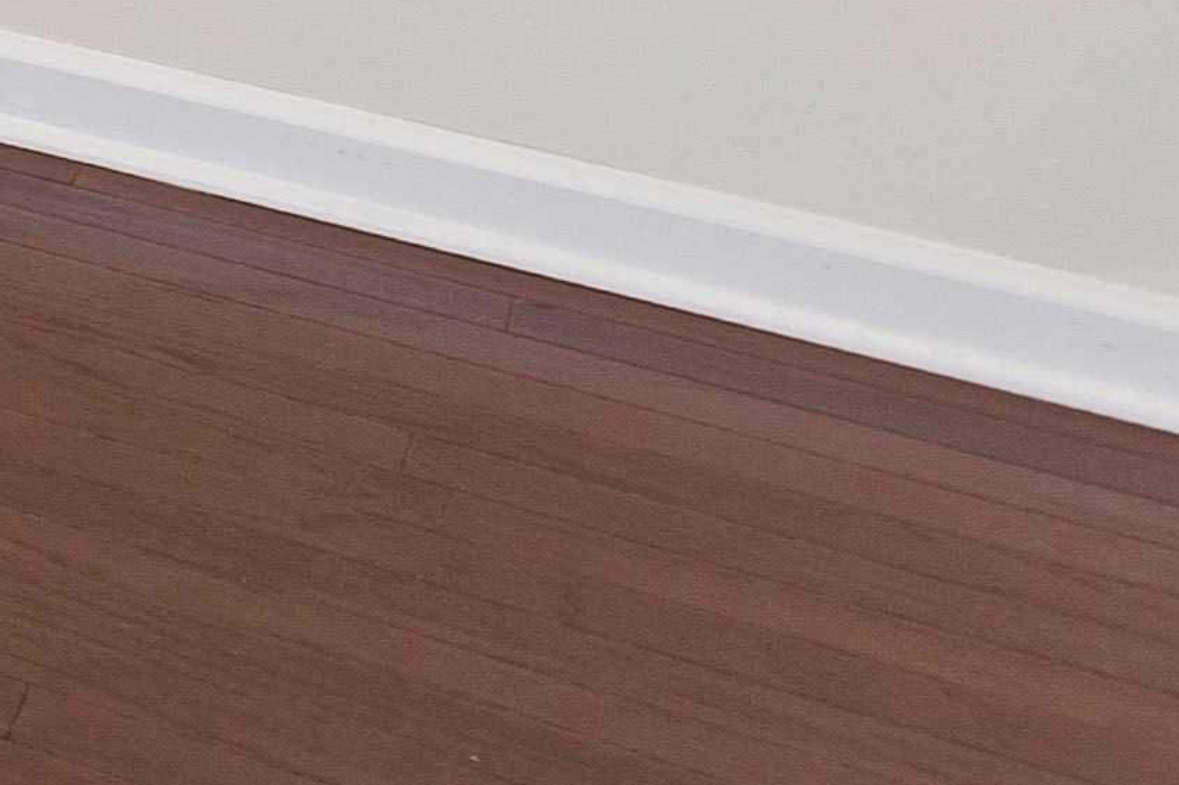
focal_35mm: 99
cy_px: -1384
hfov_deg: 10.6
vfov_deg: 10.7
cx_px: -2615
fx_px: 3241
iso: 100
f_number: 8
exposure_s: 1.6
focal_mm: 10
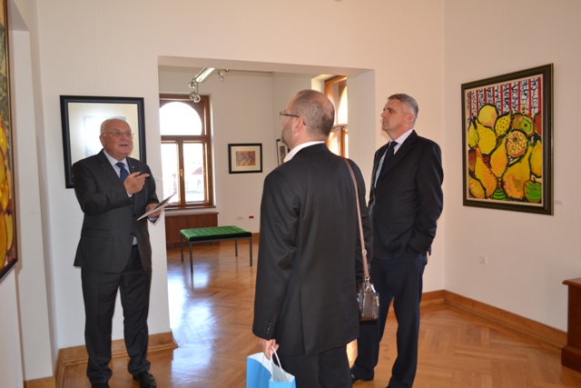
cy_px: 194
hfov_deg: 67.4
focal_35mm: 27
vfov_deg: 48.0
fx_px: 436
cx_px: 290
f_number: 4
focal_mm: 18
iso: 400
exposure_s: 1/80
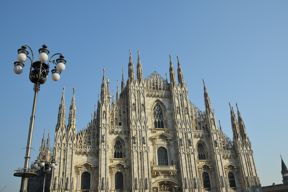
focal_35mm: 33
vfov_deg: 40.0
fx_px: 264
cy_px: 96
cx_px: 144
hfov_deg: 57.2
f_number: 5.6
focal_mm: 22
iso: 100
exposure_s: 1/320
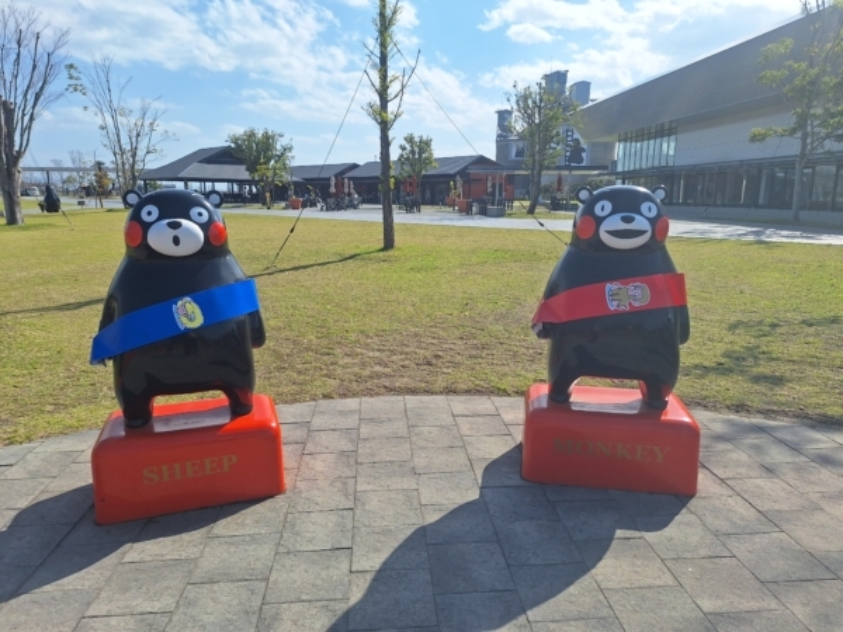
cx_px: 422
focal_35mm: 23
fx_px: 560
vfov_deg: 58.9
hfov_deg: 73.9
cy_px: 316
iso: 40
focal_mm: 5.54
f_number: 1.8
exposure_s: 1/4695
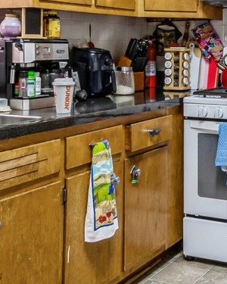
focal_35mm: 61
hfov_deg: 24.2
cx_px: 211
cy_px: 69
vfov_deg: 30.4
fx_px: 512
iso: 200
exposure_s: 1/1.25
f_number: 11
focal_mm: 10
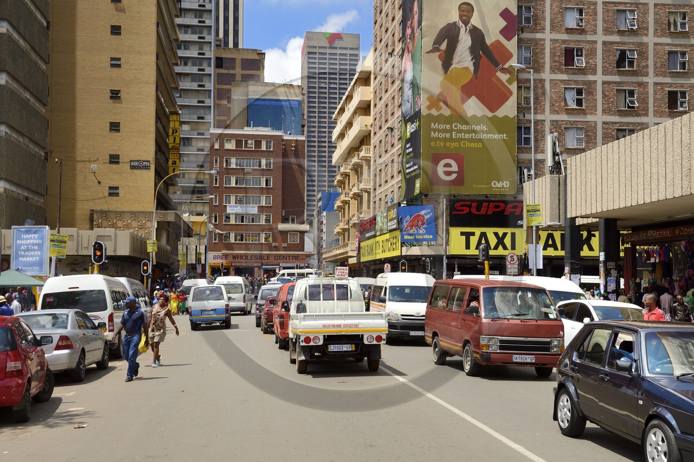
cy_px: 231
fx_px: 809
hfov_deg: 46.4
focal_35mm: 42
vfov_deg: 31.9
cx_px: 347
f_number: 11
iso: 400
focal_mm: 42
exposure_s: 1/640
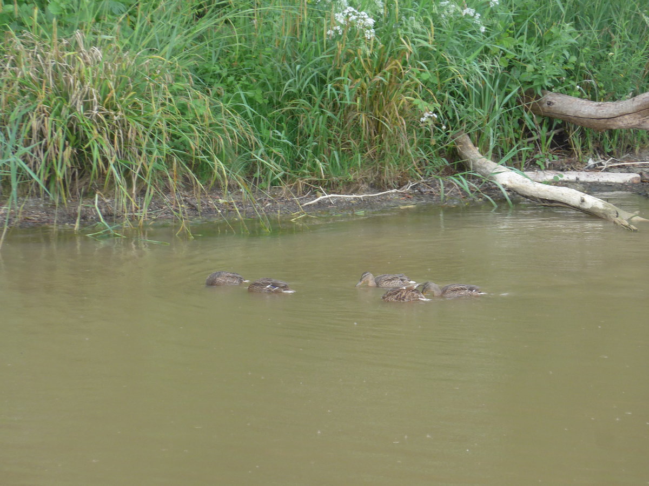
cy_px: 243
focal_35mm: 222
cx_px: 324
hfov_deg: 8.9
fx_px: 4162
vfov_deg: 6.7
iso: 320
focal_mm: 42.8
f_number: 5.9
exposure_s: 1/125
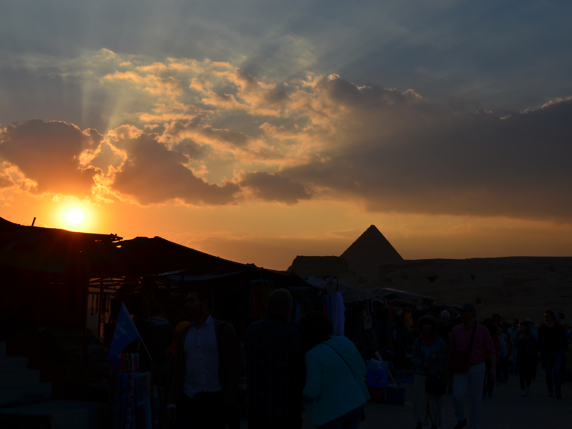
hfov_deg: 38.9
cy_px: 215
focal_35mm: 49
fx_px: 810
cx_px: 312
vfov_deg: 29.7
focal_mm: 30
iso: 100
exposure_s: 1/400
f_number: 10
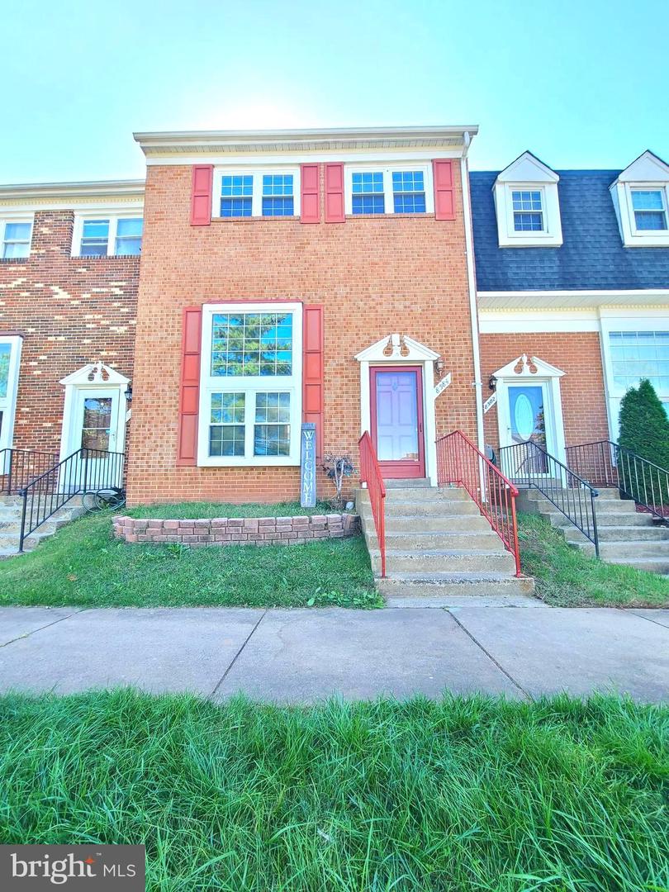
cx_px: 334
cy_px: 446
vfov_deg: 106.2
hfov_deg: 89.9
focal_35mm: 13
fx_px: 335
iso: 80
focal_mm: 2.2
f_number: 2.2
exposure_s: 1/120
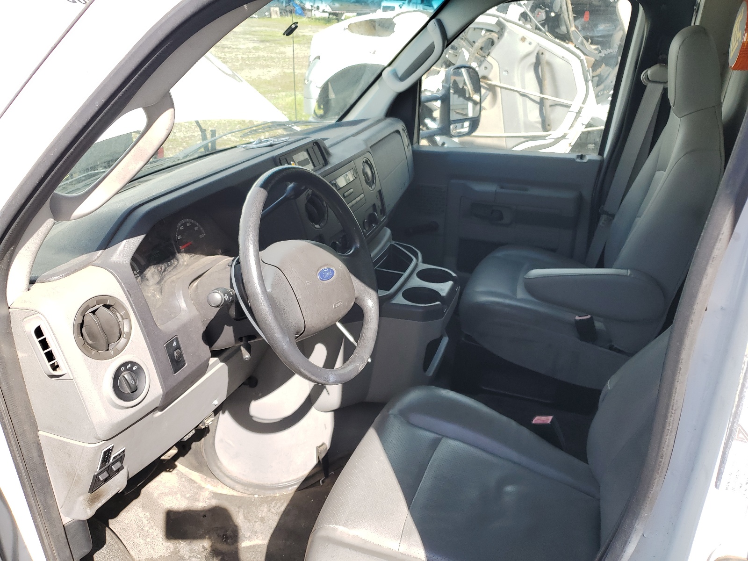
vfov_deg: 53.1
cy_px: 280
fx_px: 562
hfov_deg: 67.3
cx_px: 374
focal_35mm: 26
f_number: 1.5
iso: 50
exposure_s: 1/667
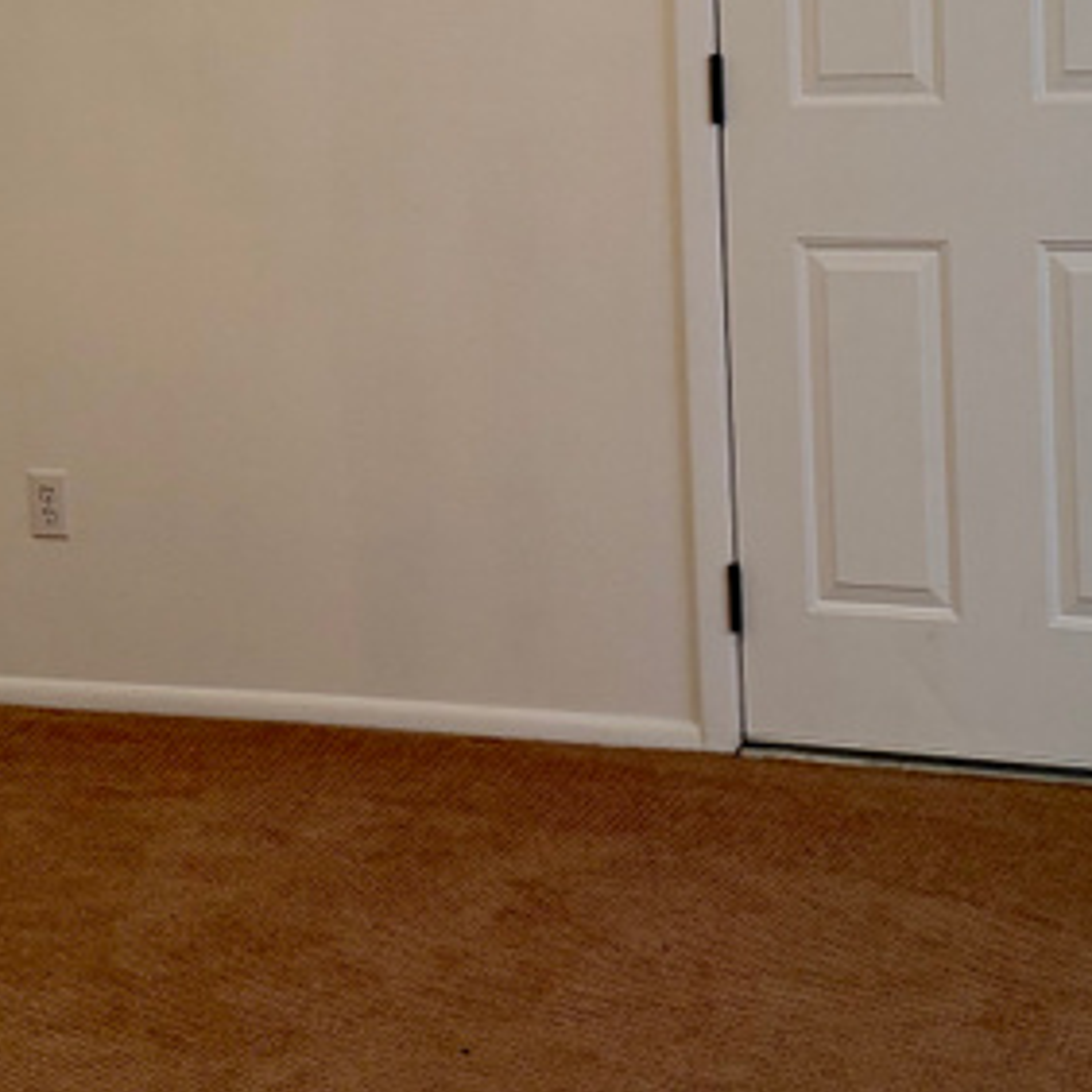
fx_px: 2748
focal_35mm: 77
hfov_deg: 22.4
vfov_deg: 21.9
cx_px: 364
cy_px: 101
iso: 200
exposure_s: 1/60
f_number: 1.78
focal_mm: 6.76
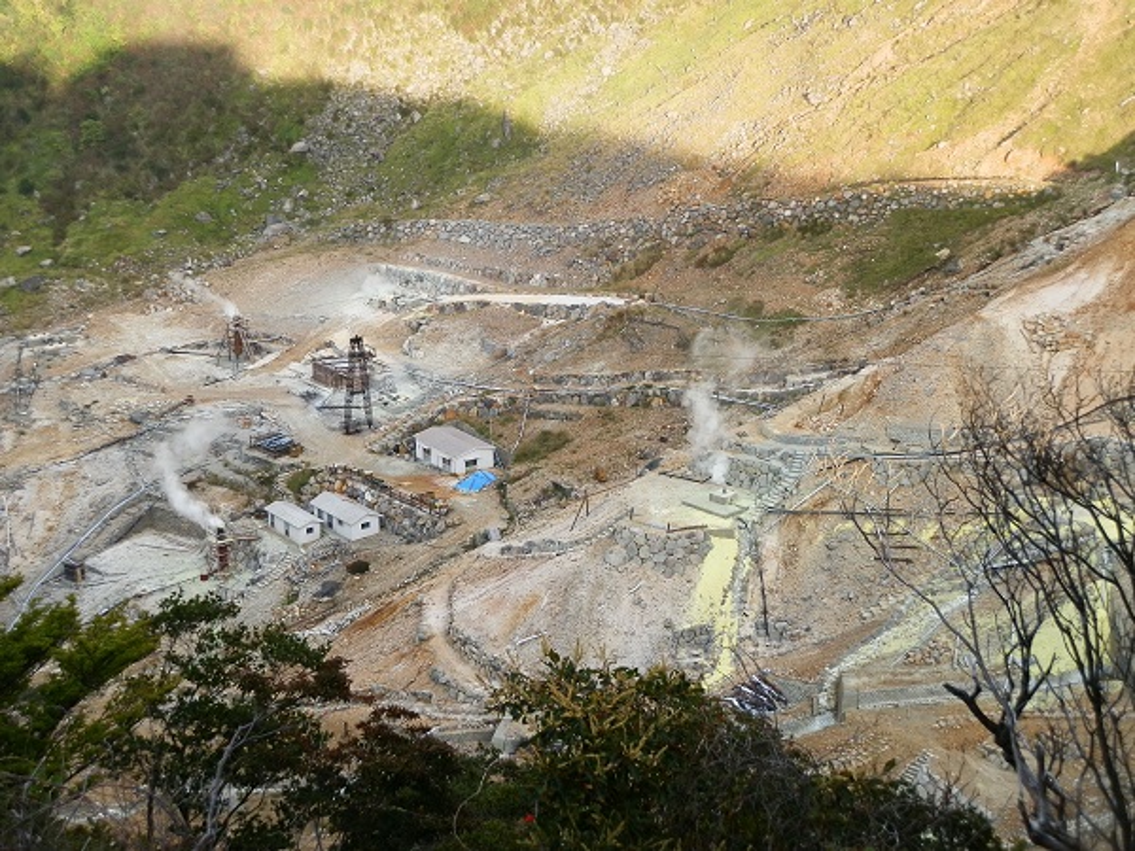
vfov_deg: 19.1
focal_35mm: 77
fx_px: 2525
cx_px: 568
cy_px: 426
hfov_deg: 25.3
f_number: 3.9
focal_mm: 13.82
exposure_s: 1/100
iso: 64
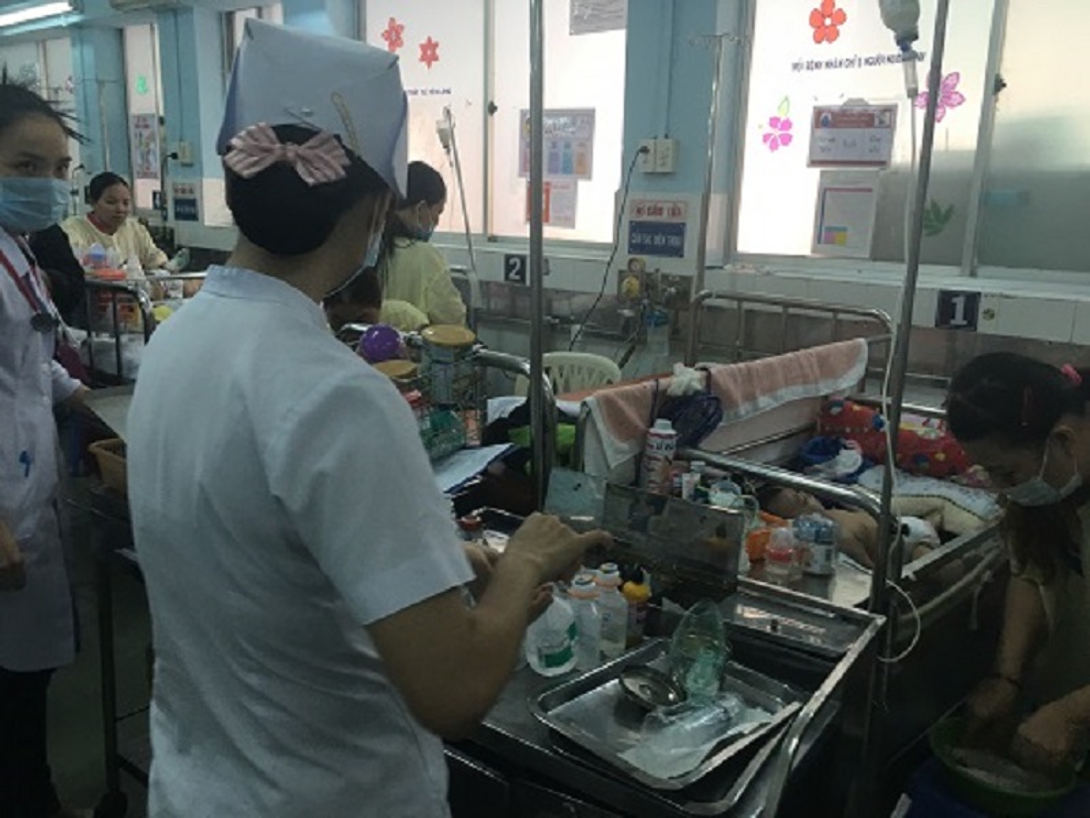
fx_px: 913
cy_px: 409
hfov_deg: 61.7
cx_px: 545
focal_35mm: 29
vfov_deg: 48.2
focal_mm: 4.15
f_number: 2.2
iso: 40
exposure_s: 1/33
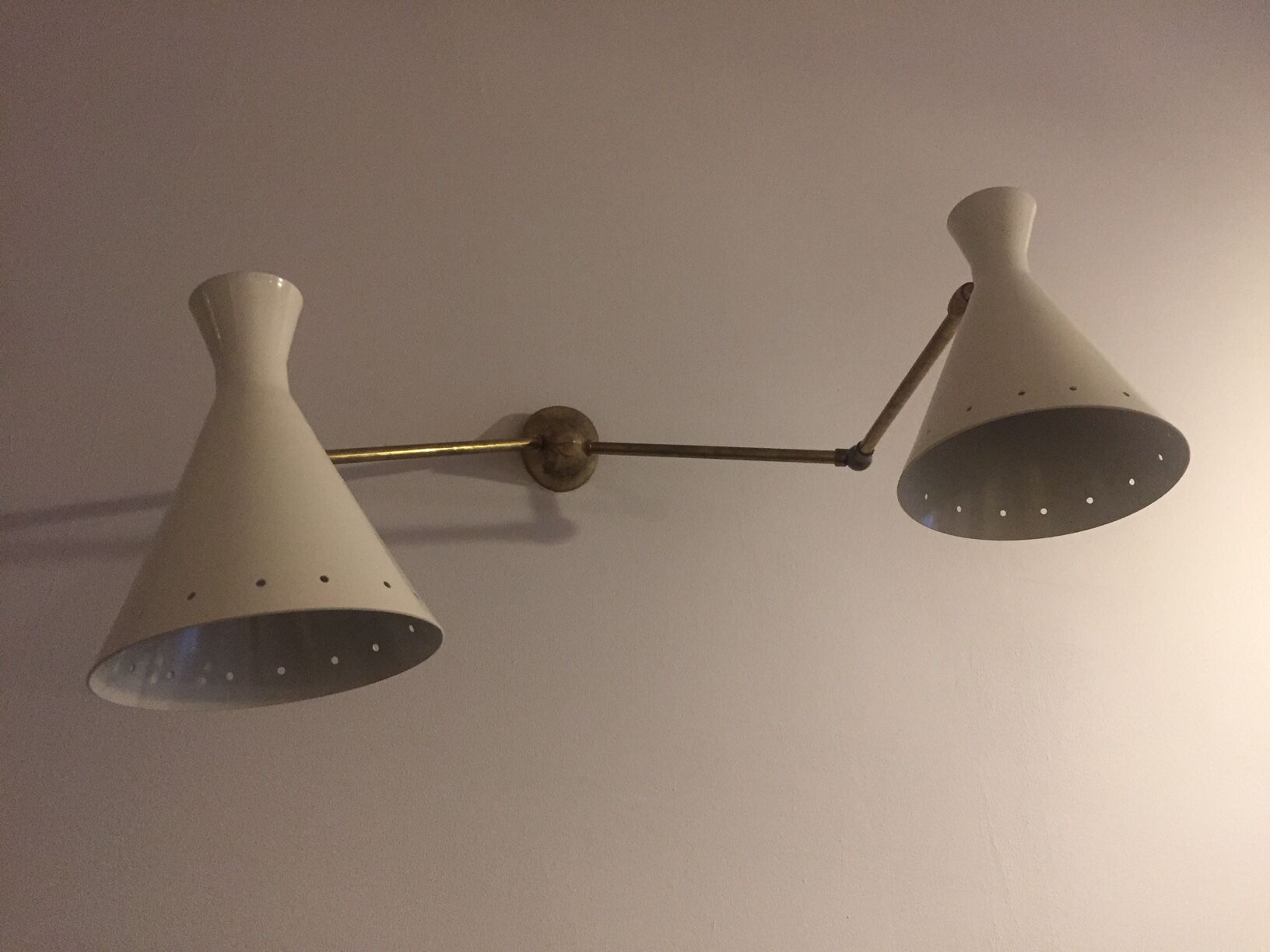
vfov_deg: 48.2
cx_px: 635
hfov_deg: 61.7
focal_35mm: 29
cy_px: 476
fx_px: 1064
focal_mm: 4.15
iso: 250
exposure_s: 1/17
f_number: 2.2
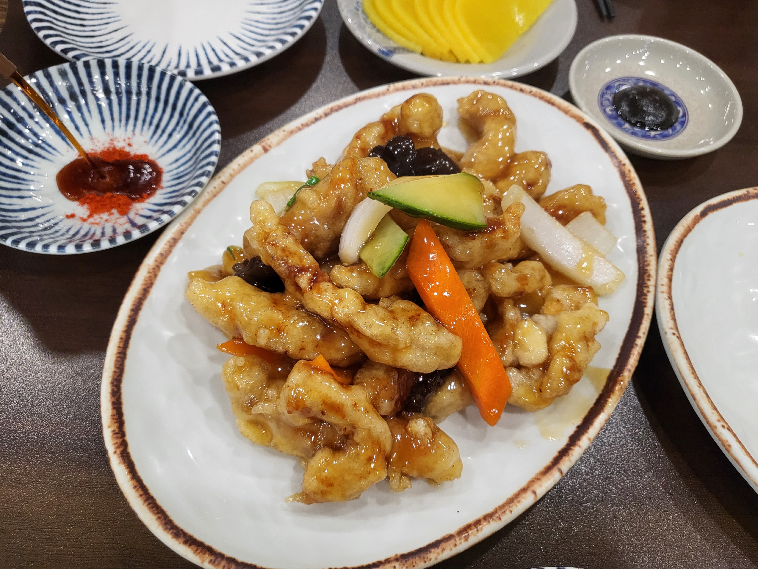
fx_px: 569
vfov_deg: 53.1
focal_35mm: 26
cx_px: 379
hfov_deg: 67.3
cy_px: 284
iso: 250
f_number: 1.8
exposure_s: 1/120
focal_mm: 4.25
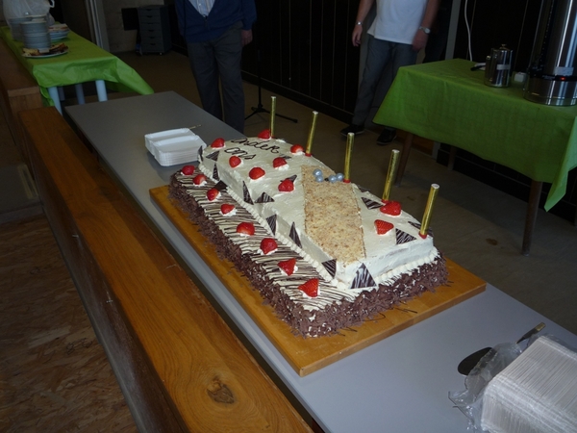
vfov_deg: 46.8
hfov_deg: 60.0
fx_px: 500
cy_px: 216
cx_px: 288
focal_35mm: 30
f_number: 3.3
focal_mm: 5.2
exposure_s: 1/30
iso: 100
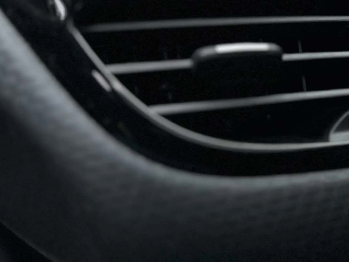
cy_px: 60
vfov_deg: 26.2
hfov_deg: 30.8
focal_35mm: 55
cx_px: 392
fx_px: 555
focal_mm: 6.86
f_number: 1.78
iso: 640
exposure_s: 1/60
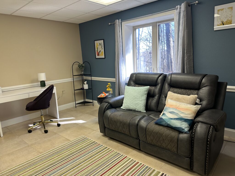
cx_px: 118
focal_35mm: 24
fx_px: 163
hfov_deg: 71.6
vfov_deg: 56.8
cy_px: 88
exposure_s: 1/120
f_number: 1.78
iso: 80
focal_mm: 6.86
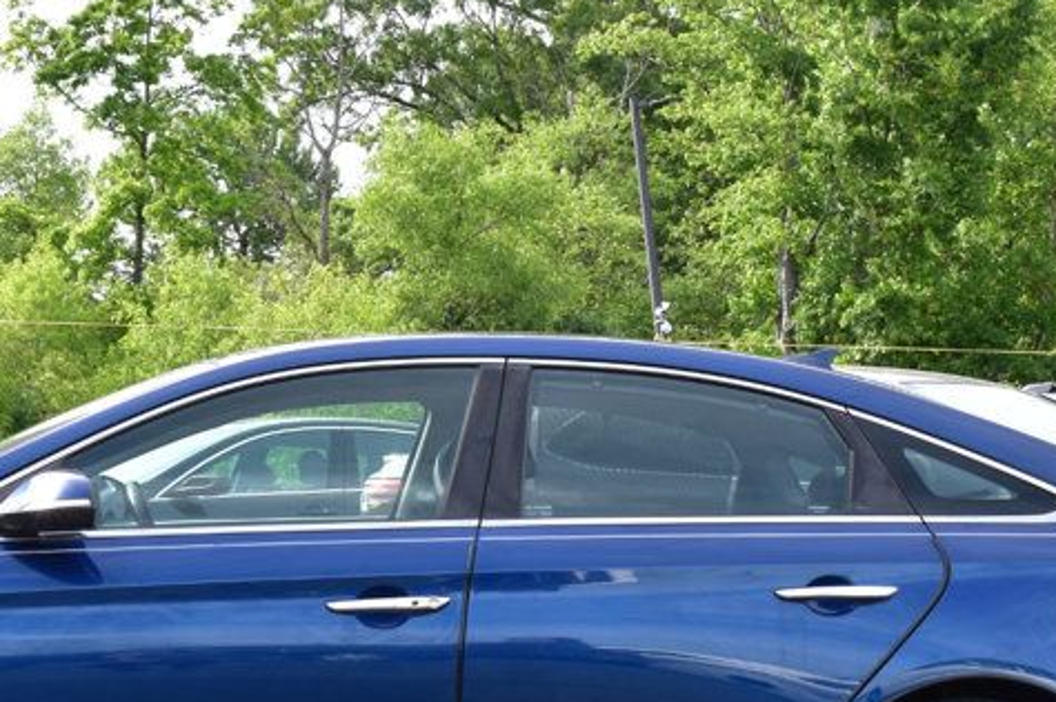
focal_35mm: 110
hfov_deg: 18.5
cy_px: 615
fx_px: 3224
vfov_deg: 12.4
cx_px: 320
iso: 400
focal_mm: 34
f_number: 10
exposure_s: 1/200
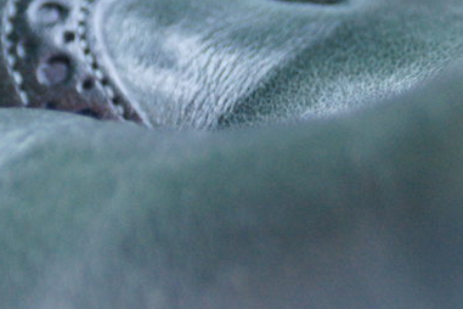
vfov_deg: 3.9
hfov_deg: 5.8
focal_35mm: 354
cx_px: -17
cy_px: 18
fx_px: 4552
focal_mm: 60
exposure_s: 1/30
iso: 800
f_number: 4
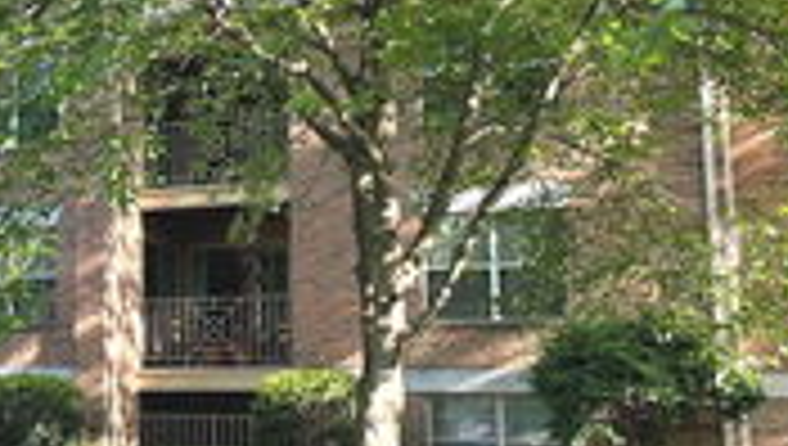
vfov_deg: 17.5
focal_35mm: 69
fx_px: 1444
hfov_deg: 29.4
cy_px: 171
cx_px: 88
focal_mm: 4.2
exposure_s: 1/121
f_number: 1.6
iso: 32
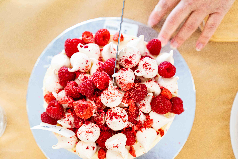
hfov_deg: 28.8
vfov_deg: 19.5
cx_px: 119
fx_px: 463
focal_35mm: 70
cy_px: 80
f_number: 3.5
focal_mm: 70
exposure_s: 1/200
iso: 2500
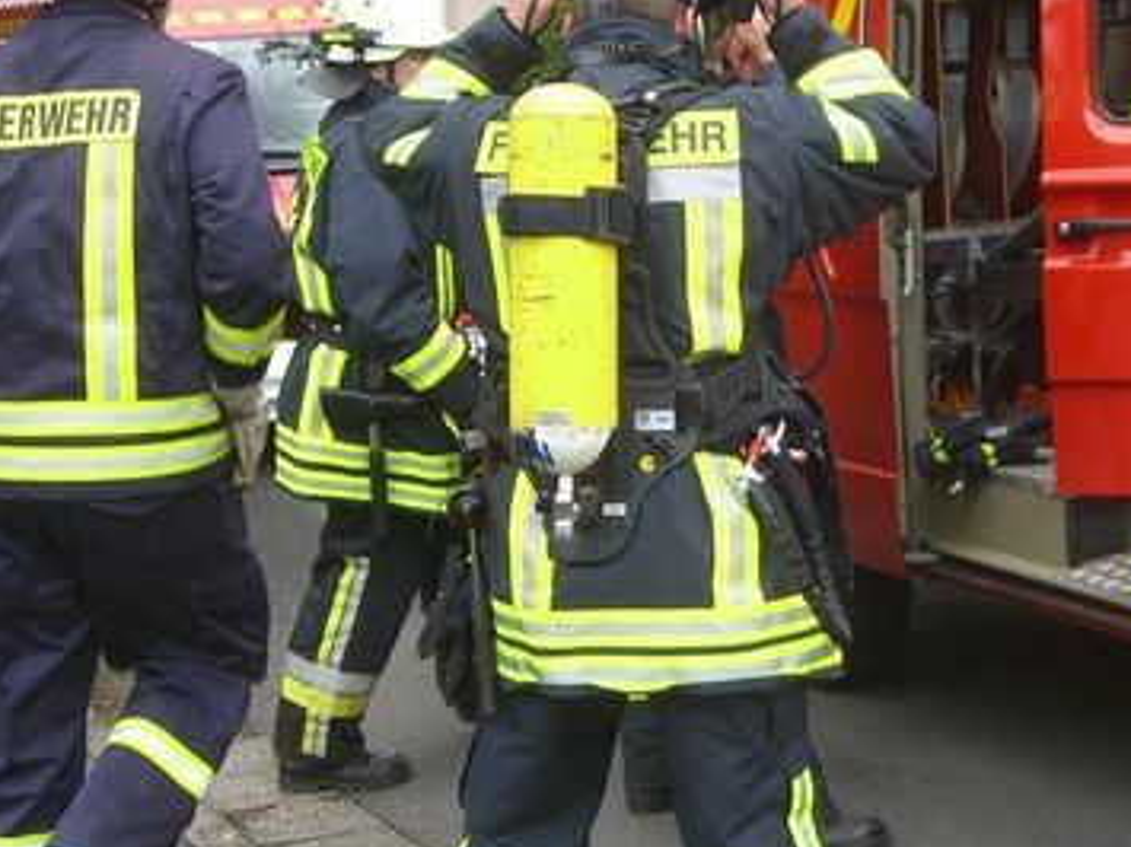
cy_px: 396
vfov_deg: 19.6
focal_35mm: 75
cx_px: 847
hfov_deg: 25.7
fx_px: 2450
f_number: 4
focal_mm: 7.9
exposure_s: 1/160
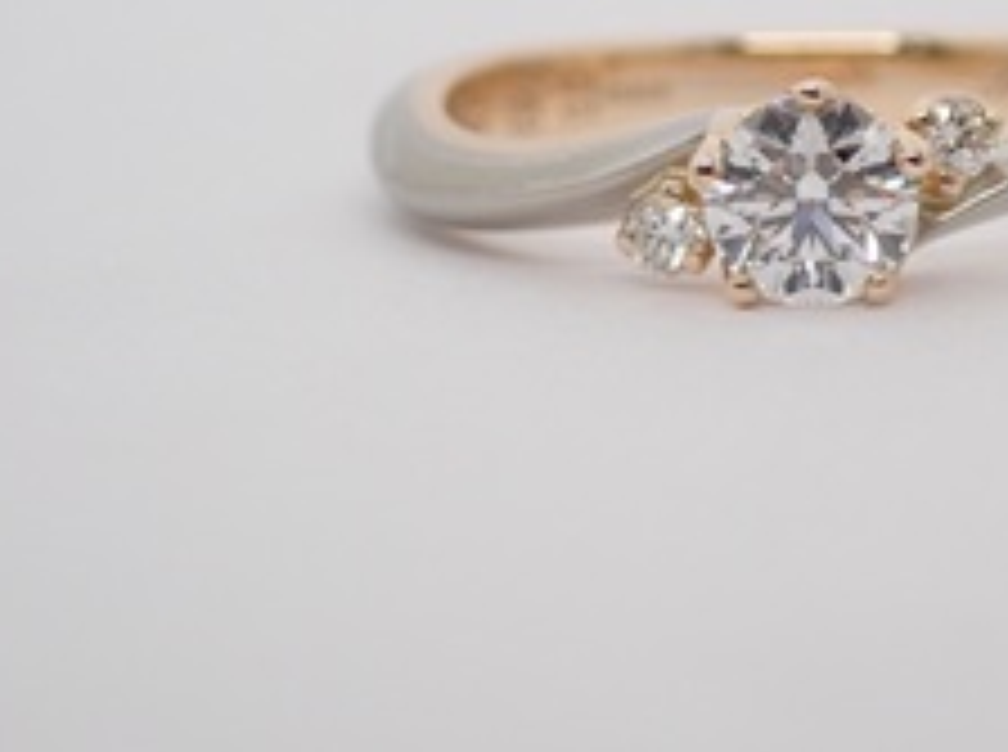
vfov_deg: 8.9
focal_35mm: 165
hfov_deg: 12.0
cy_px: 178
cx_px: 810
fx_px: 4794
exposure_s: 1/125
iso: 200
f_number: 4.3
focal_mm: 14.62
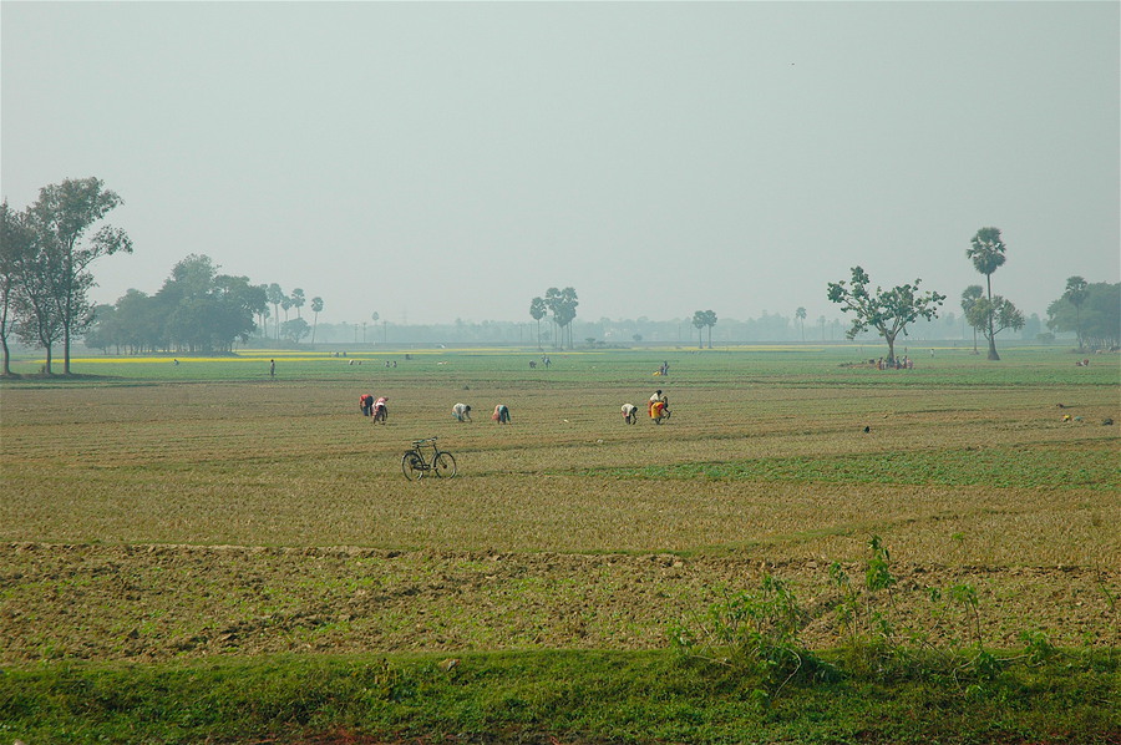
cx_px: 560
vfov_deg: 13.0
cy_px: 372
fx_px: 3266
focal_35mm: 105
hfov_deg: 19.5
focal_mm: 70
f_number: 10
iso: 200
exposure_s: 1/400
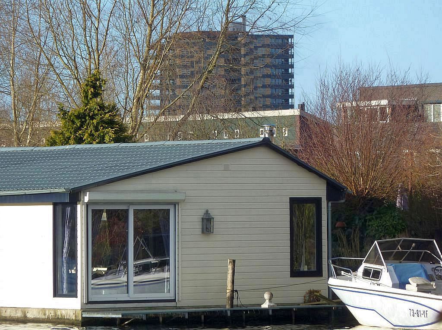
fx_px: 3315
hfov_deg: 7.6
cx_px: 221
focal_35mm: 260
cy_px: 165
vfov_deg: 5.7
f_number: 4.7
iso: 80
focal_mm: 42.6
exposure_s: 1/200
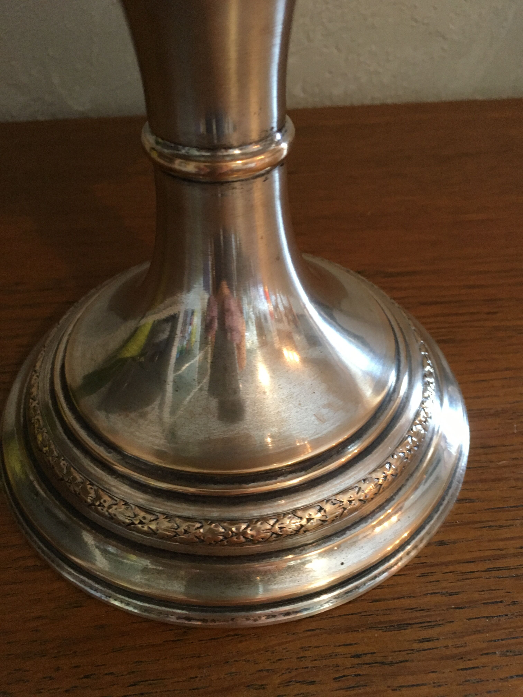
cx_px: 262
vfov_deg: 61.7
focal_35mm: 29
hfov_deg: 48.2
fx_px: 584
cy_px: 348
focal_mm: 4.15
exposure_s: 1/33
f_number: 2.2
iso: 200
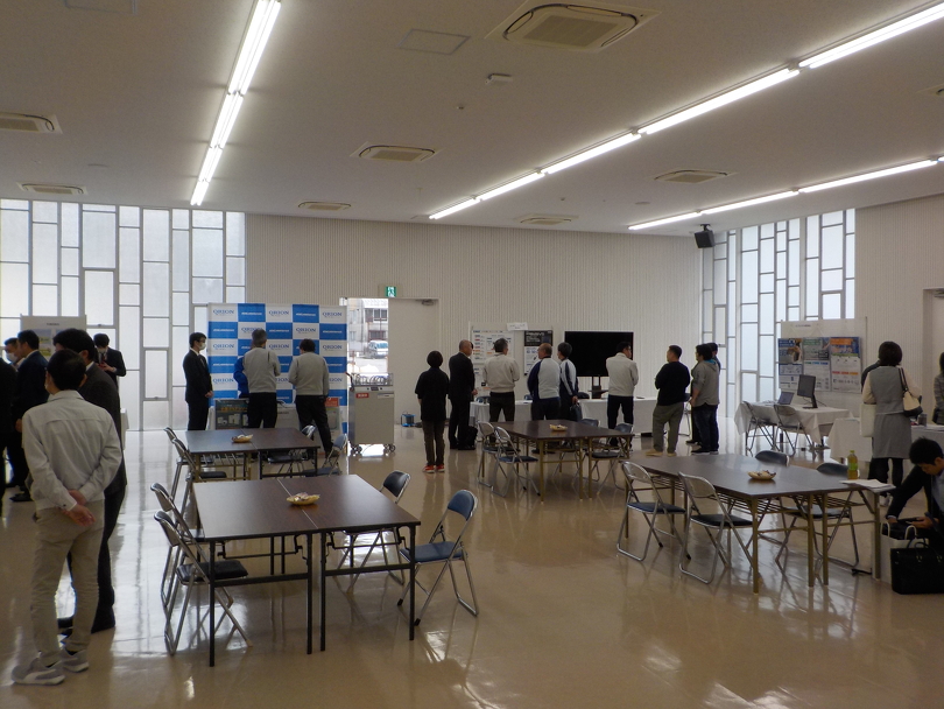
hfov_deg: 59.9
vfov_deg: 46.8
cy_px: 354
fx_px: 818
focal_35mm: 30
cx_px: 472
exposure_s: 1/160
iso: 125
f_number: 3.3
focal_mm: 4.1
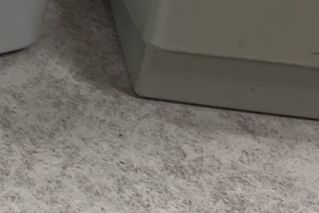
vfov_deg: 9.4
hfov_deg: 12.5
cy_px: -188
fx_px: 1223
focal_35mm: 138
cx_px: -384
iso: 80
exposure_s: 1/100
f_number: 1.6
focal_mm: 5.1
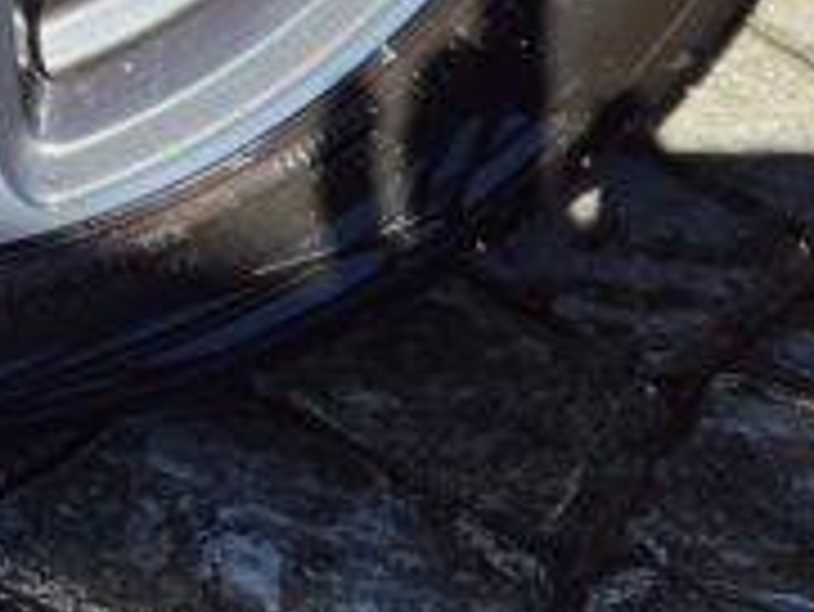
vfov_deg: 11.5
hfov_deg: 16.1
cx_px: -270
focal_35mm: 115
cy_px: -634
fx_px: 2706
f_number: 1.5
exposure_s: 1/1395
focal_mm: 5.7
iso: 50
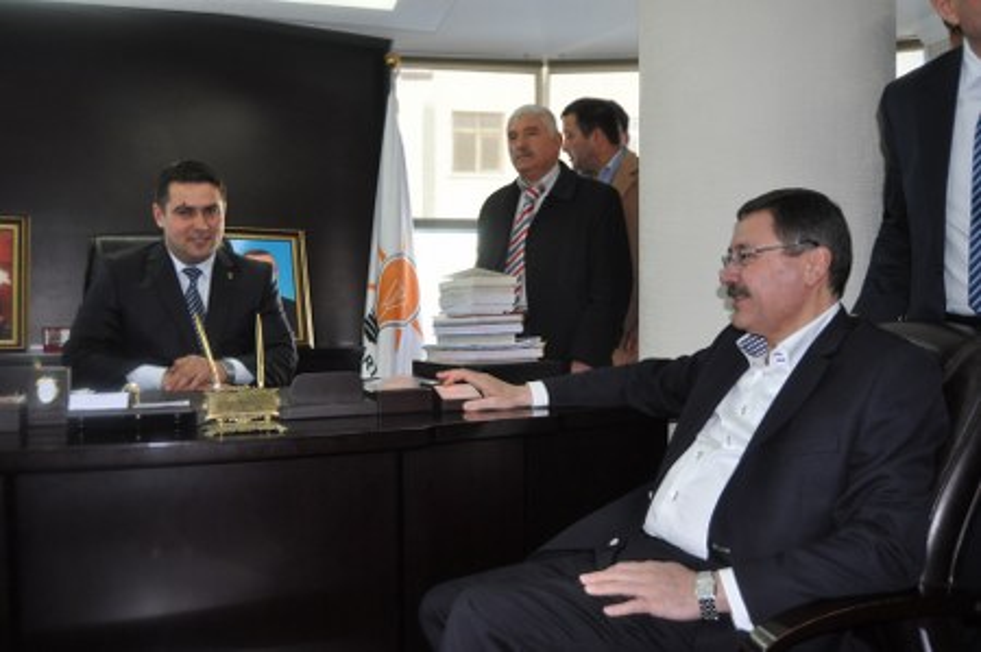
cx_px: 490
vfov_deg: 43.5
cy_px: 326
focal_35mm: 30
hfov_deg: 62.0
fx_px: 817
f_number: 3.5
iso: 800
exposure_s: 1/60
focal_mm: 20
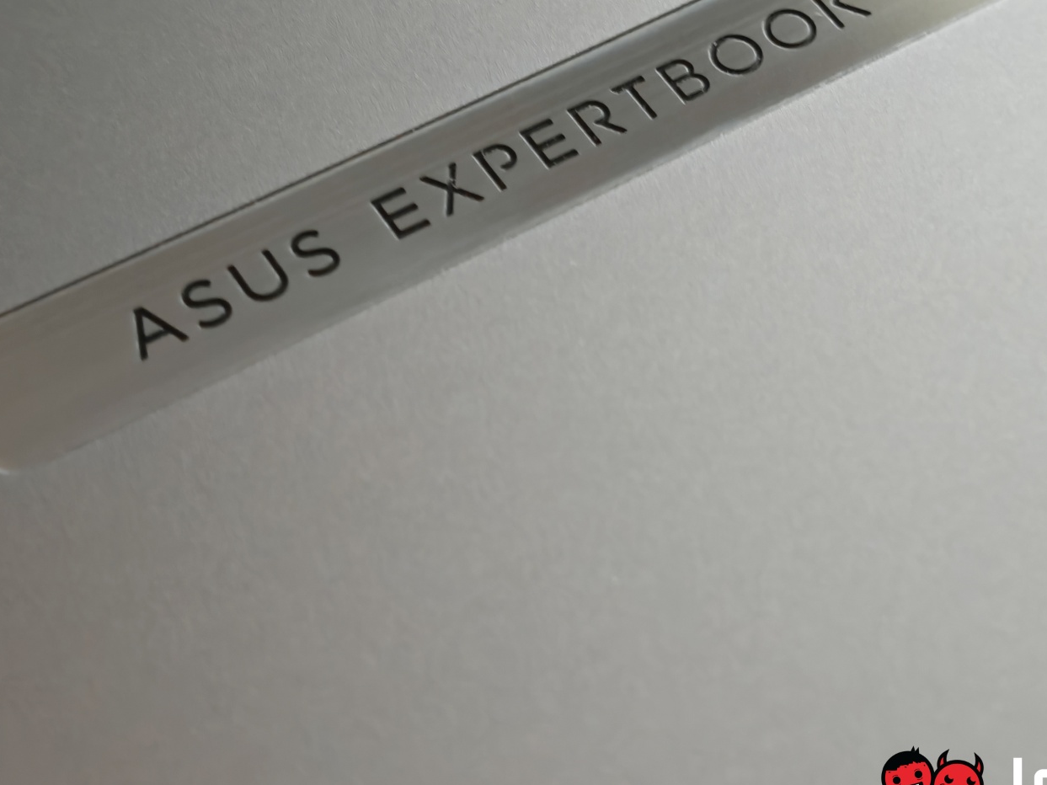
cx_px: 553
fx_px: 2238
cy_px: 214
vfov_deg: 19.8
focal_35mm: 74
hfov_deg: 26.3
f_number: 1.6
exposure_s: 1/50
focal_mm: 5.4
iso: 500
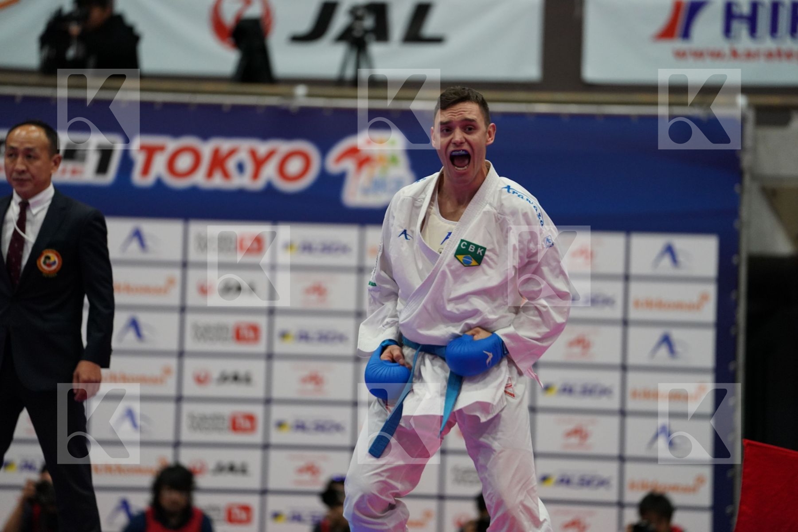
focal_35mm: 200
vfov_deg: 6.9
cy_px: 266
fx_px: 4433
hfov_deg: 10.3
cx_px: 399
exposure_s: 1/1000
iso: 2500
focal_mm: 200
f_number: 2.8
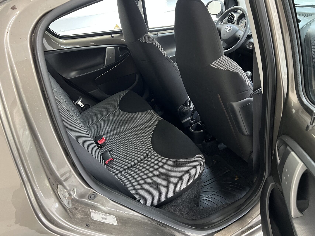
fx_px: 237
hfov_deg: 67.3
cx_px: 158
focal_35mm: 26
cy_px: 118
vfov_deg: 53.1
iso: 500
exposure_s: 1/33
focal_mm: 5.7
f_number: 1.5
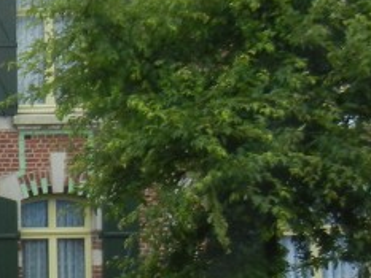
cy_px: 254
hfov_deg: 12.7
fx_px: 1415
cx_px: -416
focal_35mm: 132
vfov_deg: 11.2
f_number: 3.5
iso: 160
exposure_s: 1/774
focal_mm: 5.4
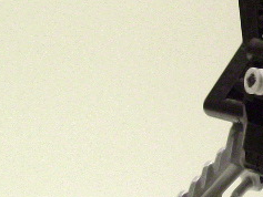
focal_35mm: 164
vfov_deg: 9.1
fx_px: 1247
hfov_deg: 11.4
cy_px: 87
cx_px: 418
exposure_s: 1/8
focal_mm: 6.3
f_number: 3
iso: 200
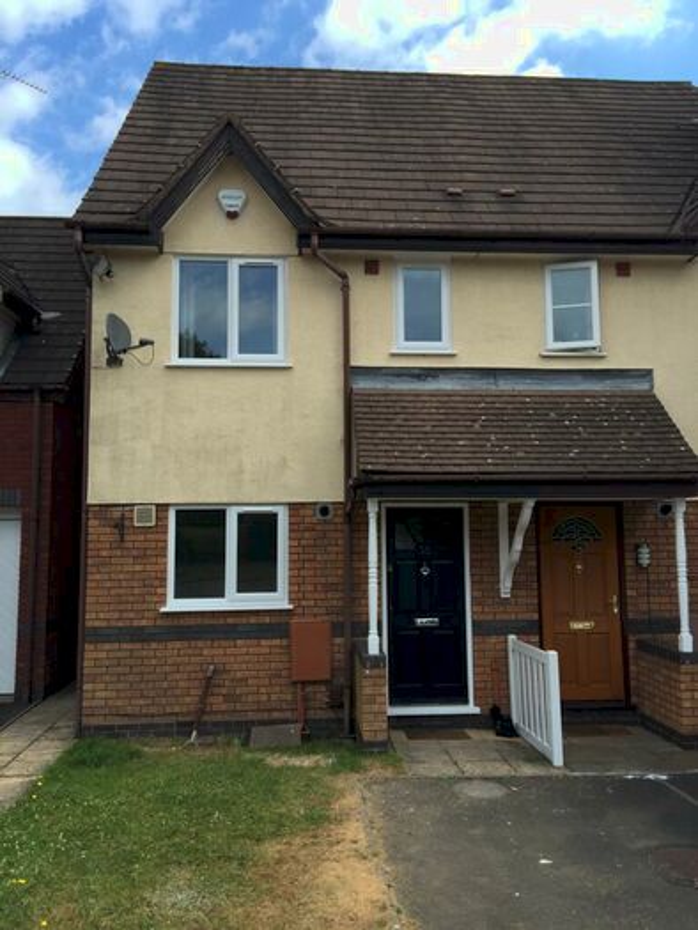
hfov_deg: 48.2
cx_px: 349
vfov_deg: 61.6
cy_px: 465
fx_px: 779
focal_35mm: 29
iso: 32
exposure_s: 1/1014
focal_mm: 4.15
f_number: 2.2
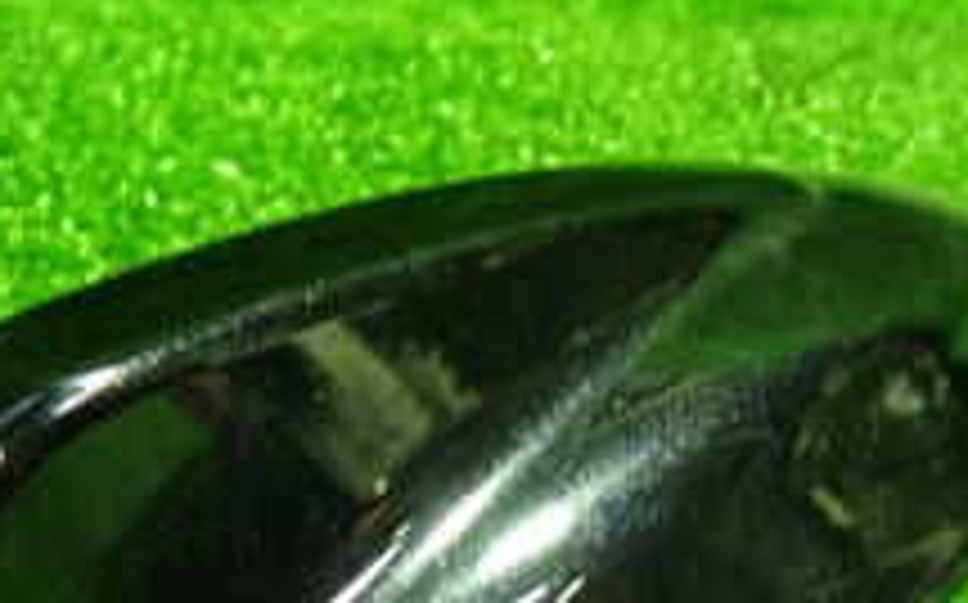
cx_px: 536
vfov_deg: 17.0
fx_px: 1951
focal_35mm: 74
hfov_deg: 27.9
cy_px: 680
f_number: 2
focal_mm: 4.5
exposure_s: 1/30
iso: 400
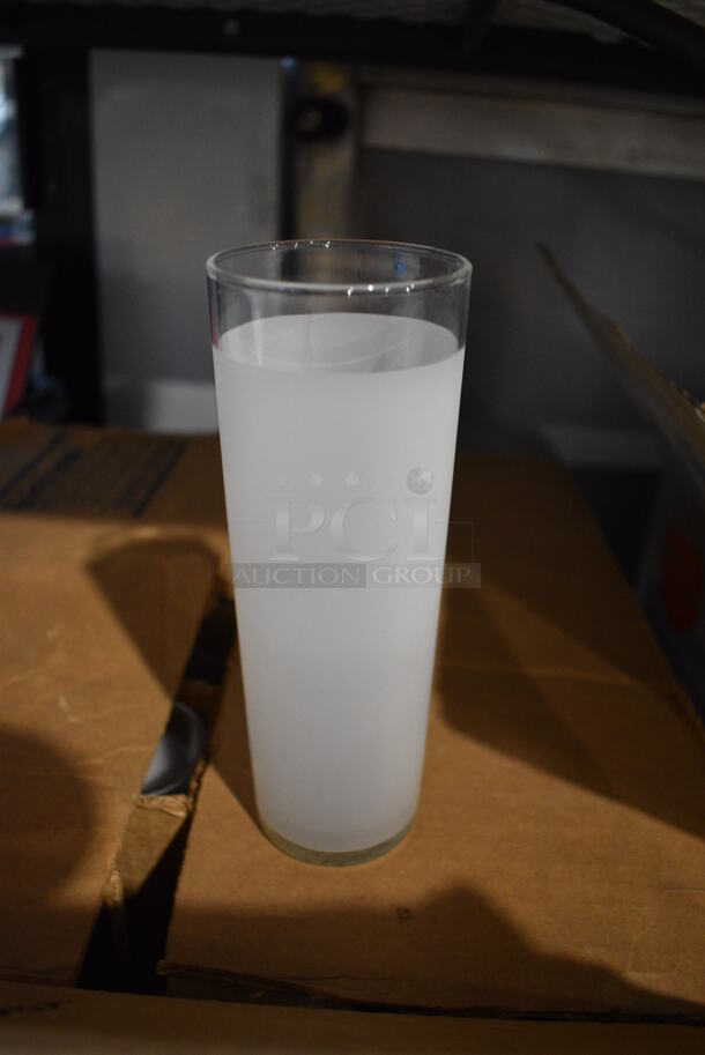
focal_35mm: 27
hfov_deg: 48.0
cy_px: 528
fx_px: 792
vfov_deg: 67.3
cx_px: 352
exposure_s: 1/60
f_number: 4
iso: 1800
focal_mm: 18
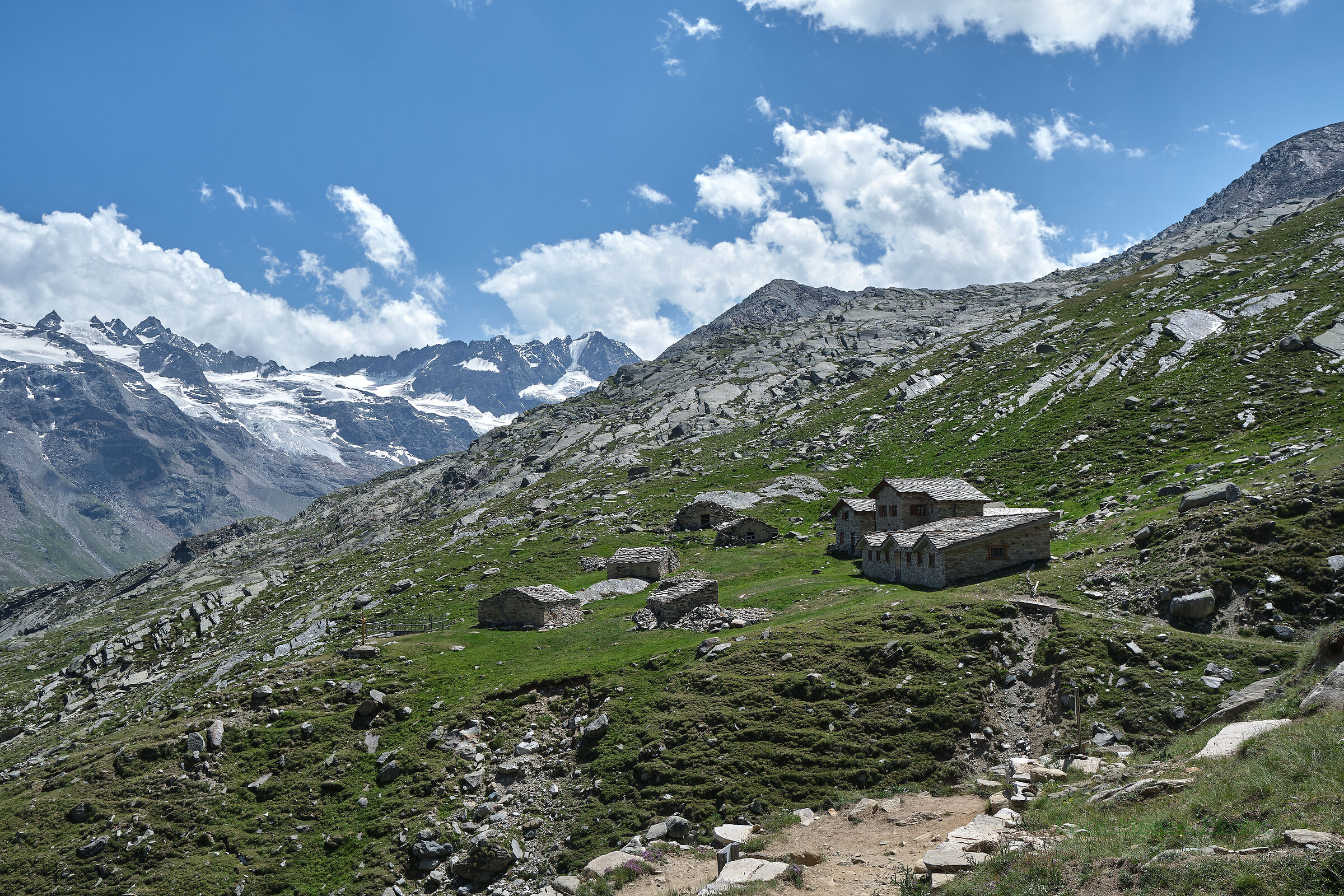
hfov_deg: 54.4
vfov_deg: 37.9
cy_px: 448
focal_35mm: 35
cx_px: 672
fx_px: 1307
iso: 80
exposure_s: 1/250
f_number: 7.1
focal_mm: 23
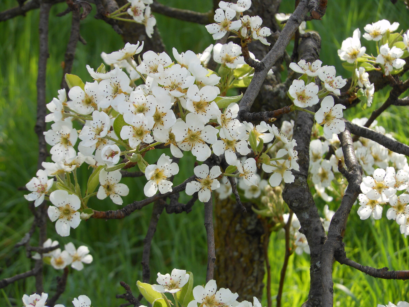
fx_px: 1961
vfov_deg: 8.9
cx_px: 204
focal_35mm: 166
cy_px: 154
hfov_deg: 11.9
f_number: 5.5
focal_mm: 29.8
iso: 100
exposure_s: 1/160
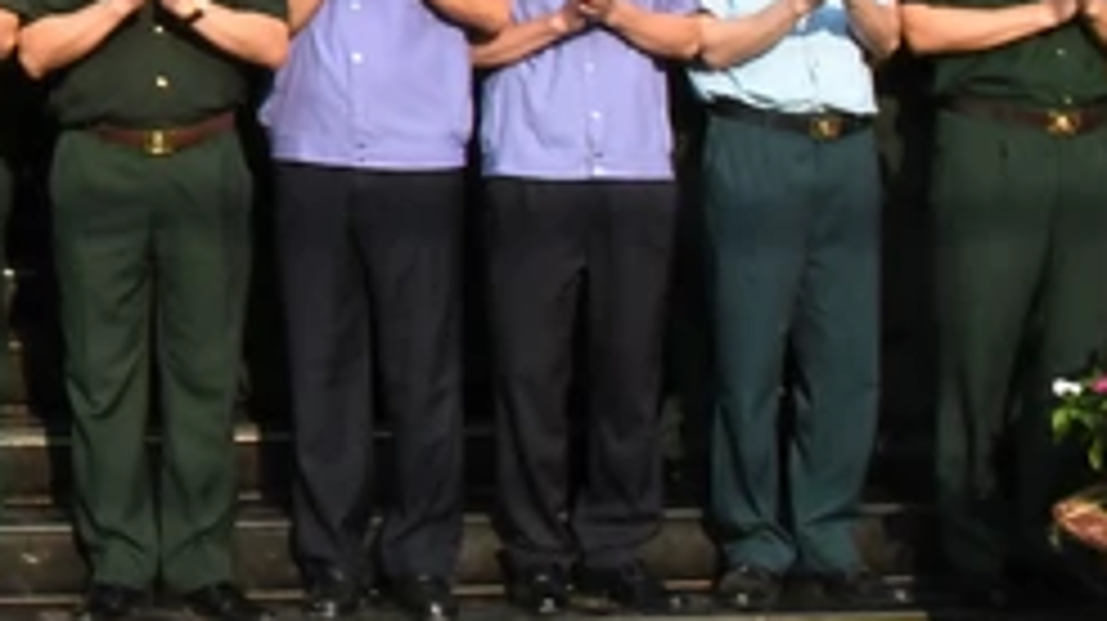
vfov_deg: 12.6
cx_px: -542
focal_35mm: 92
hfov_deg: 20.1
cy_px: -245
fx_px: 2699
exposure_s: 1/160
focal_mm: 18
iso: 1250
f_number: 22
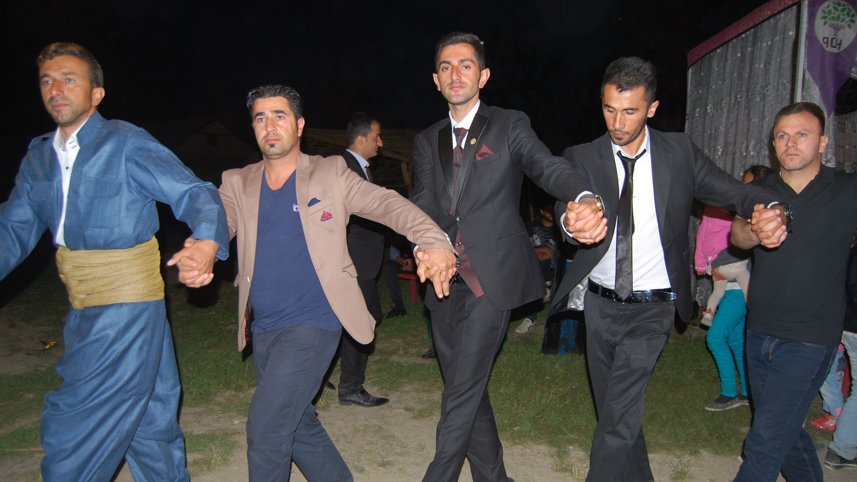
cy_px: 268
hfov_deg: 66.1
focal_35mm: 29
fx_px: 659
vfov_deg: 40.1
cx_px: 429
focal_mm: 18
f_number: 3.5
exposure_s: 1/60
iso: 200
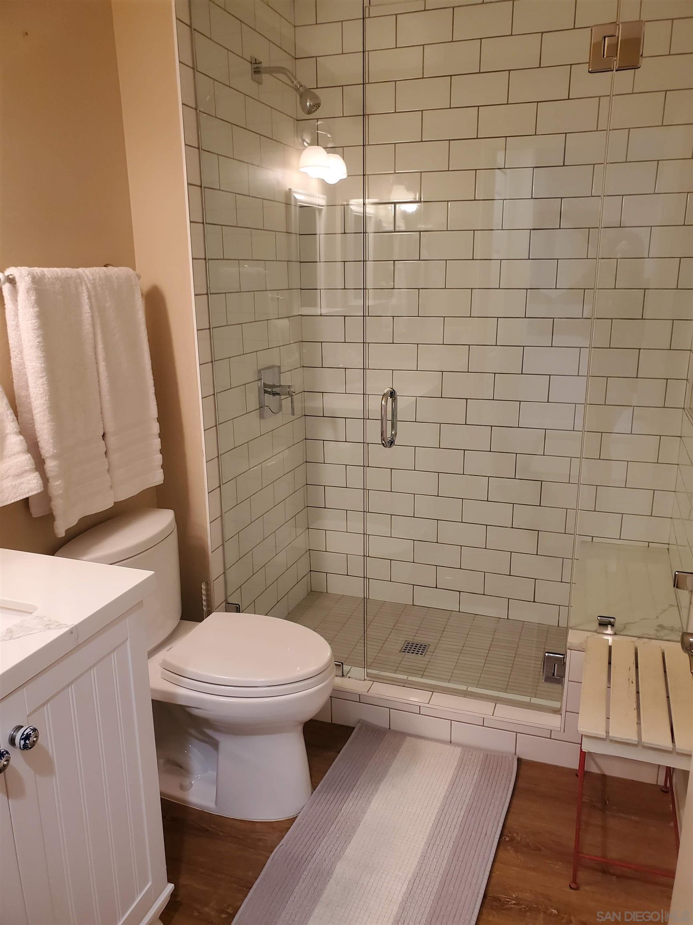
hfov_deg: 53.1
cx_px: 346
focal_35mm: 26
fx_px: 694
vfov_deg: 67.3
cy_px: 462
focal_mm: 4.3
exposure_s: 1/40
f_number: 2.4
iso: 320
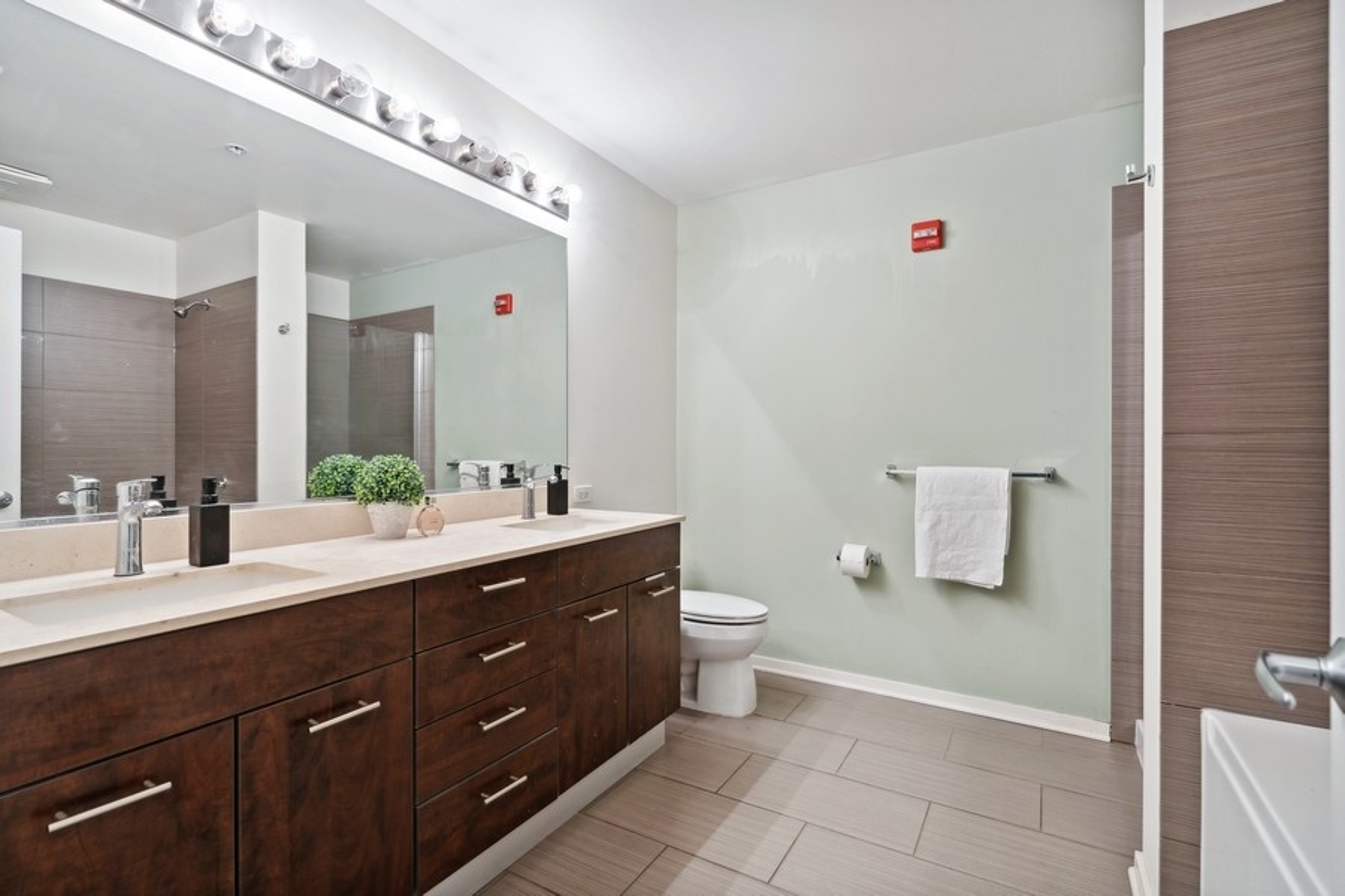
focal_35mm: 16
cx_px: 672
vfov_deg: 73.7
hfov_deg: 96.7
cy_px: 448
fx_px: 598
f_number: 7.1
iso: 320
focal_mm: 16
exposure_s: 1/15
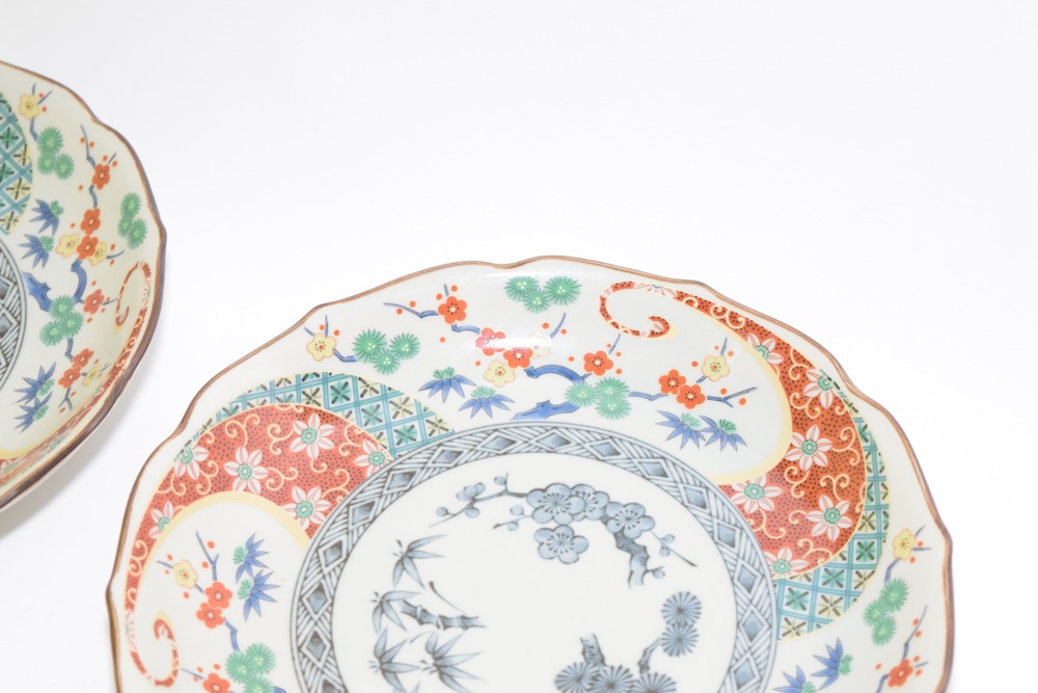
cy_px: 346
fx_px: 2379
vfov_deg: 16.6
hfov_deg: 24.6
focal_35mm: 82
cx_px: 519
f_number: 5.6
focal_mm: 55
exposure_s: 1/60
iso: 2000
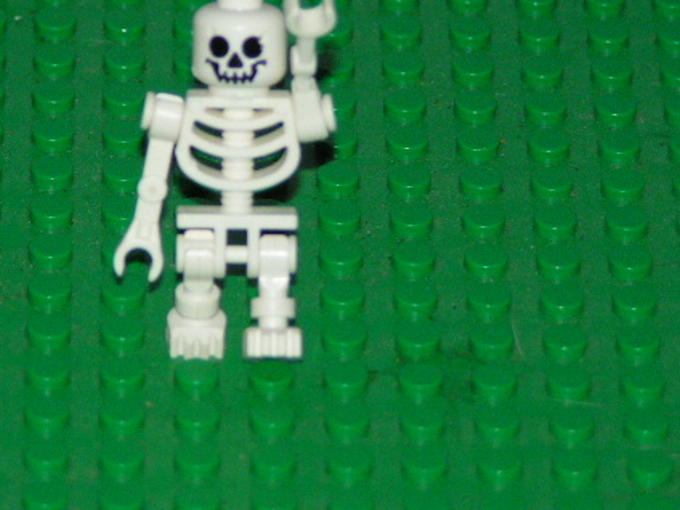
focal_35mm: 373
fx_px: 7327
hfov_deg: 5.3
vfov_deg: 4.0
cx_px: 231
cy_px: 192
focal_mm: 37.8
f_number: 3.5
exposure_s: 1/250
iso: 200
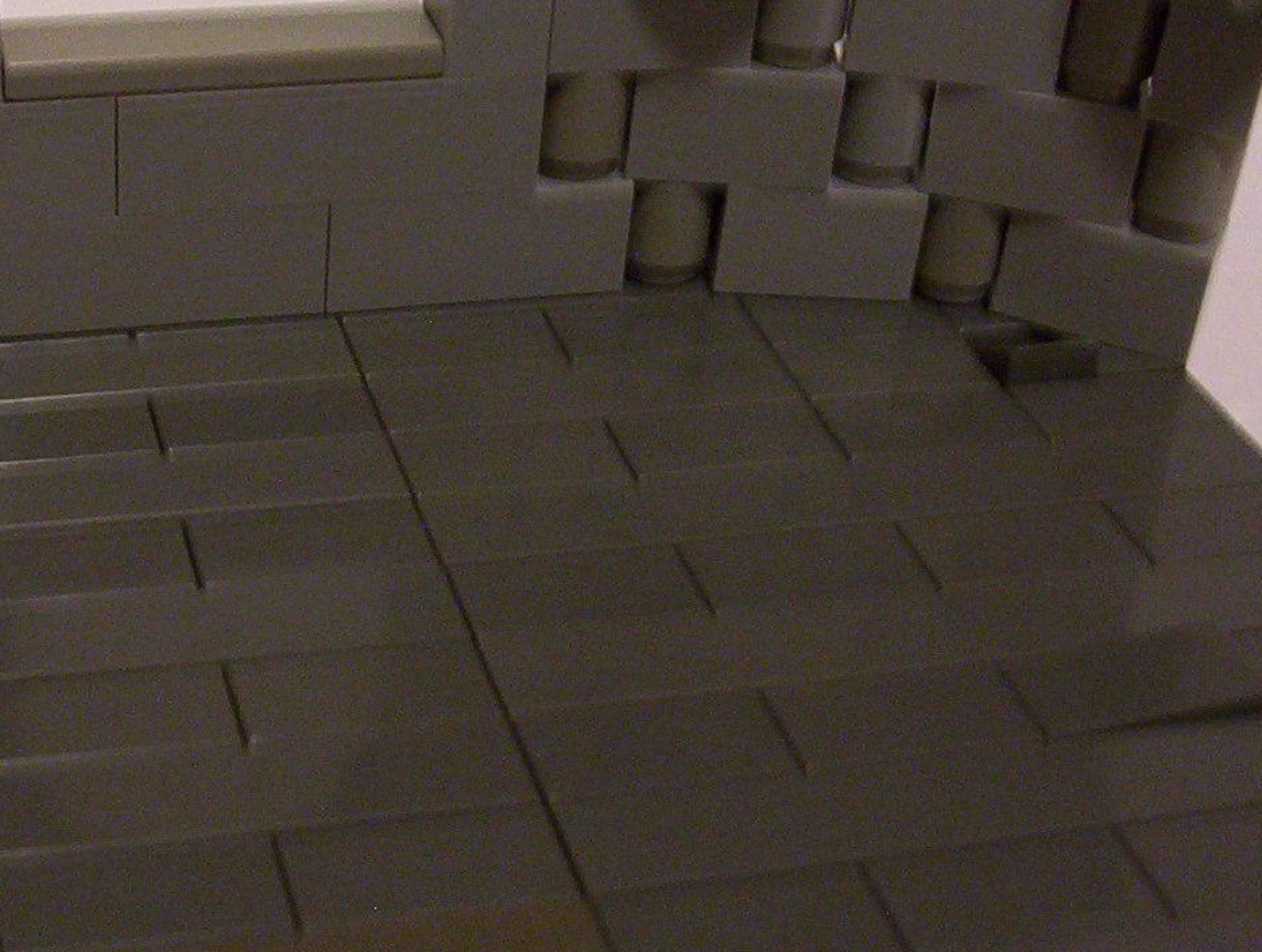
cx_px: 340
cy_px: 413
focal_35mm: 75
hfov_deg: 25.7
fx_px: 2740
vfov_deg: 19.7
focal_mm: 5.77
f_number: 2.73
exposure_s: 1/8
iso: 200
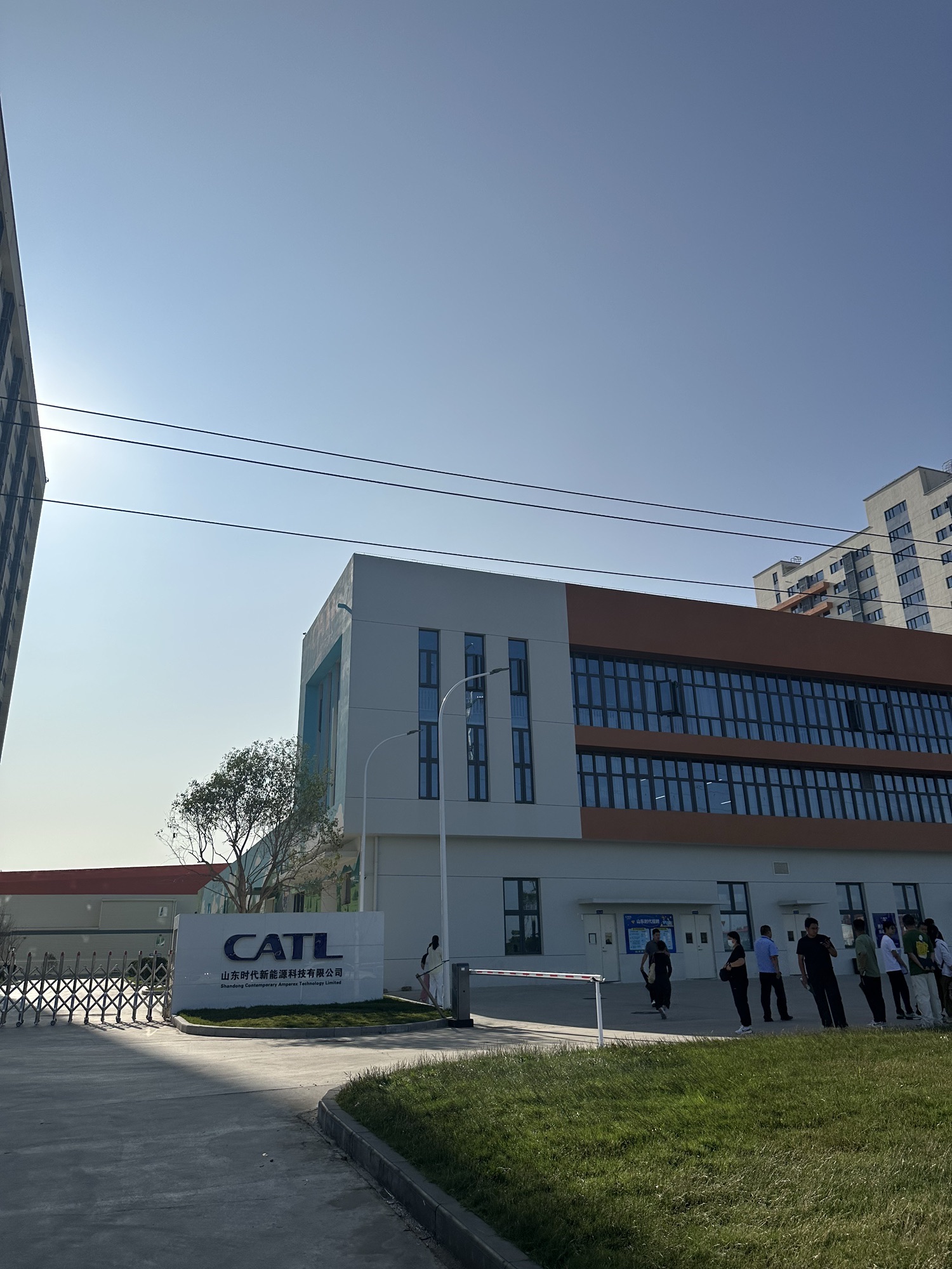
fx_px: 880
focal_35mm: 24
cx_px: 476
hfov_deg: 56.8
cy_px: 634
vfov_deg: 71.6
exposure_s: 1/13699
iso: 80
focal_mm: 6.86
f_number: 1.78
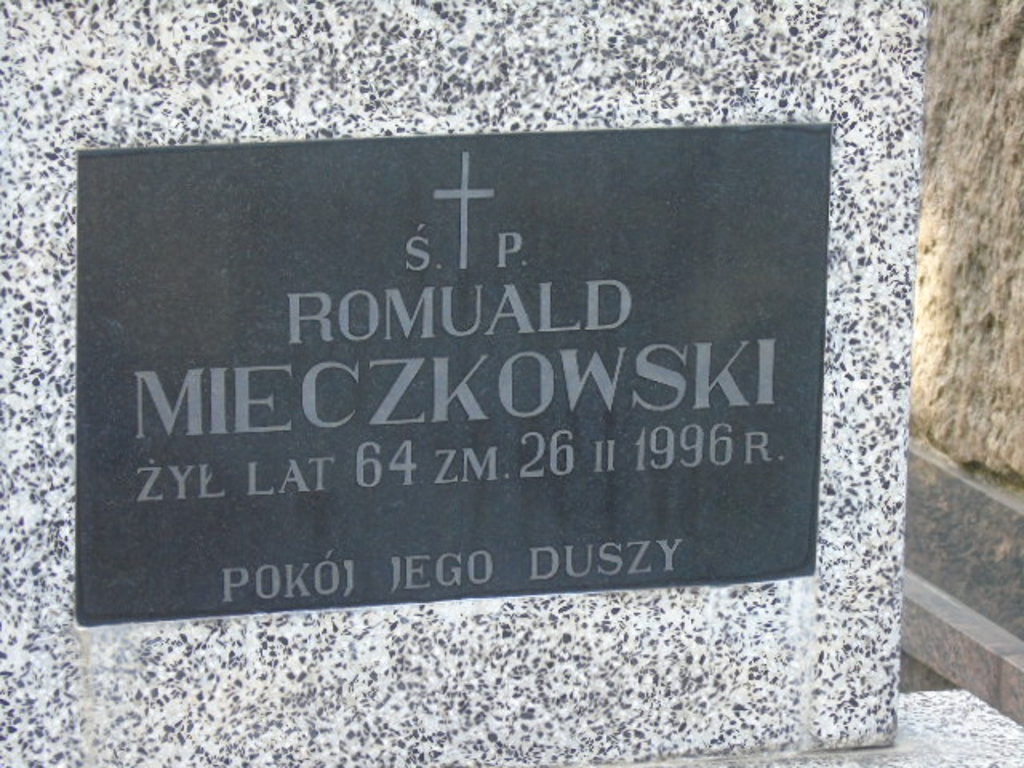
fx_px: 4792
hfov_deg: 12.2
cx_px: 512
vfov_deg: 9.2
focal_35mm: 162
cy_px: 384
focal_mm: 29
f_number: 4.9
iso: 320
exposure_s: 1/125
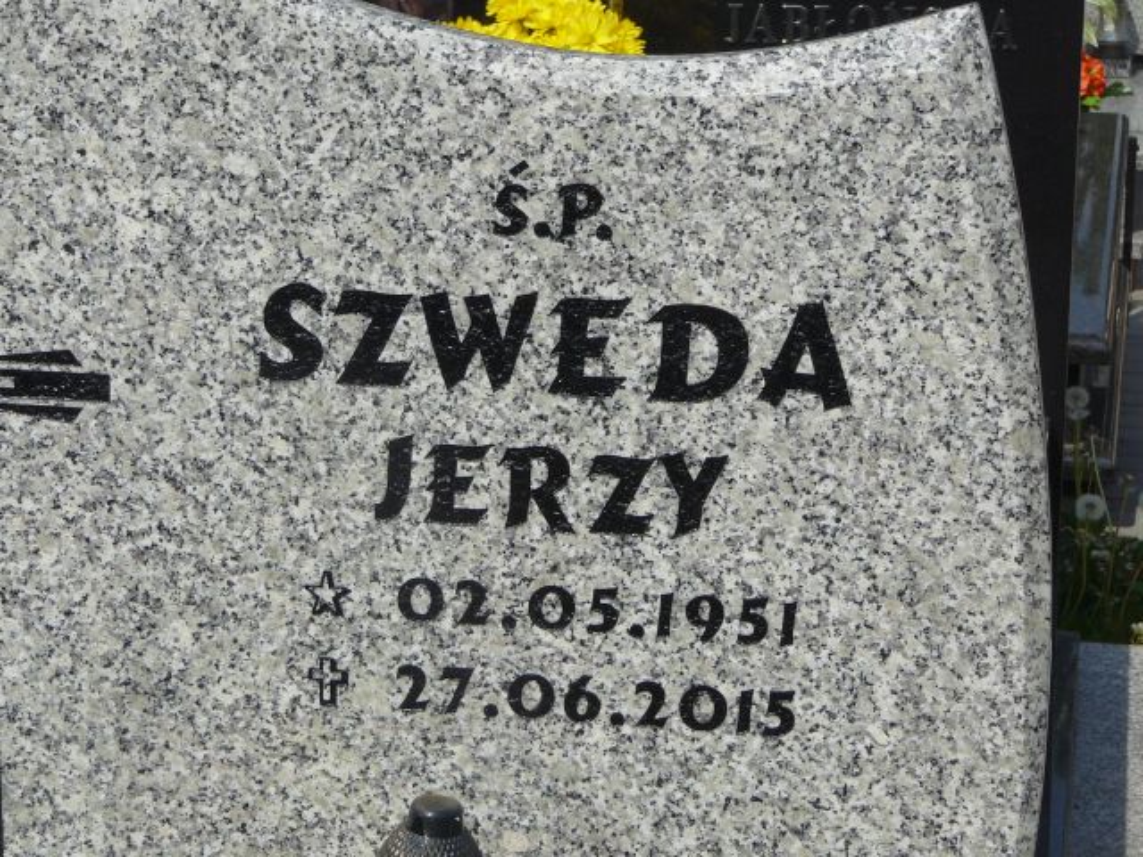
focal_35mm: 95
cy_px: 428
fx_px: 3137
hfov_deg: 20.7
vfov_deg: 15.6
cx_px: 572
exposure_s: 1/500
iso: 80
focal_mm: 14.1
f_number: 6.3
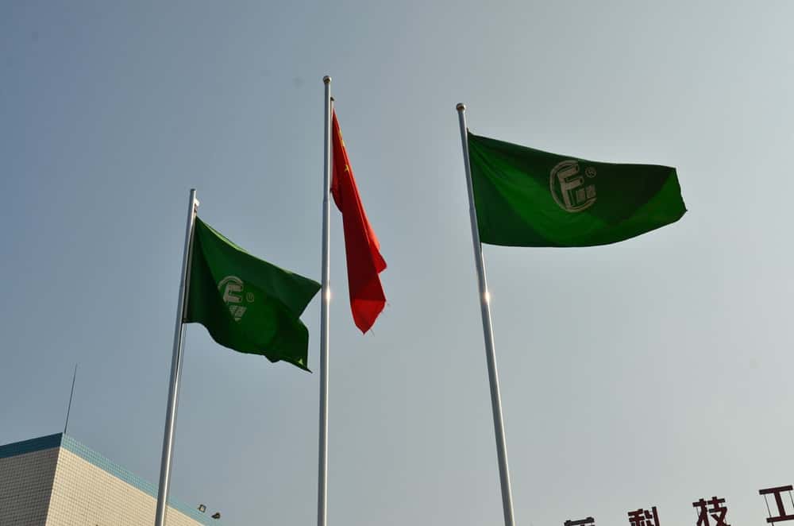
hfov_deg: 49.6
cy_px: 263
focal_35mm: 39
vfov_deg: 34.1
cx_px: 397
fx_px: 858
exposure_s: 1/320
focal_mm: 26
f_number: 9
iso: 100
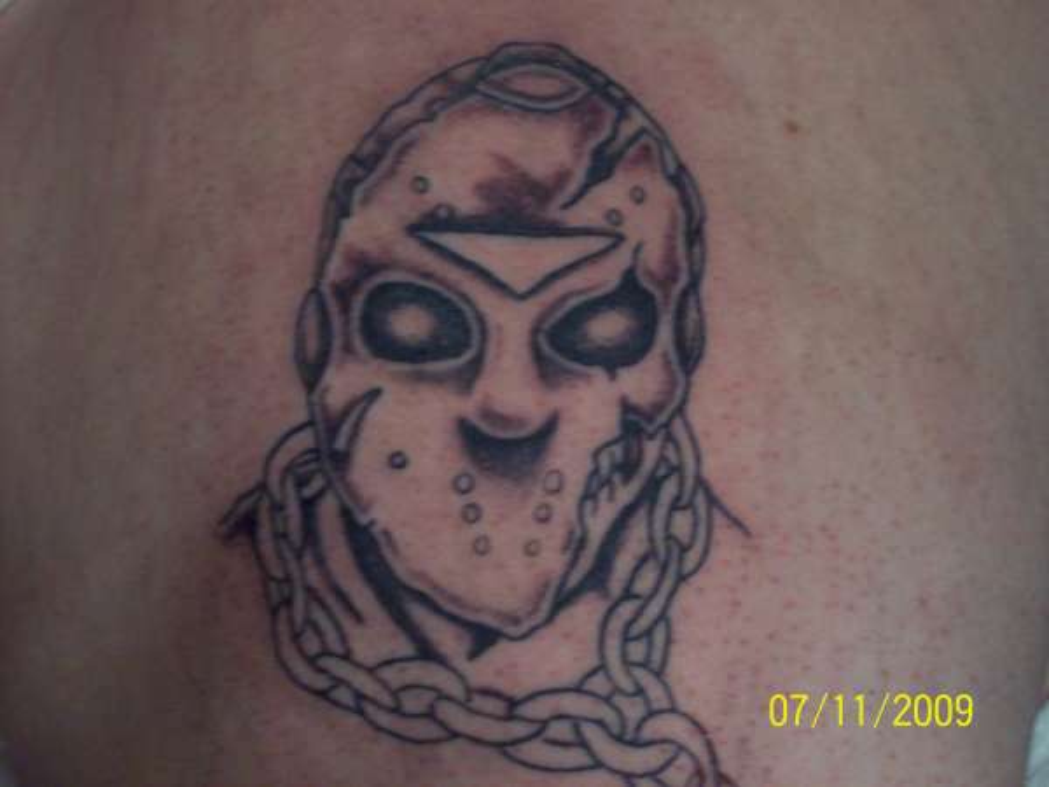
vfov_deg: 21.0
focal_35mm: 70
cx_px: 524
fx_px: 2121
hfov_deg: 27.8
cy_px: 394
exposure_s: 1/8
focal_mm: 11.6
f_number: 3.8
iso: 200
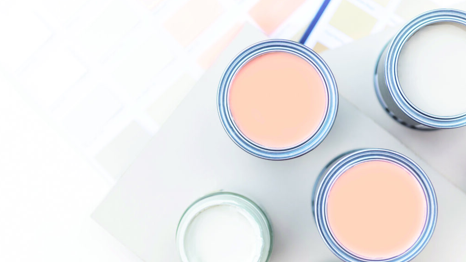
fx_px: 914
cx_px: 233
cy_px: 139
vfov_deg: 16.3
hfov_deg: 28.6
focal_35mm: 74
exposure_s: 1/250
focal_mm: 70
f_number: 4.5
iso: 200
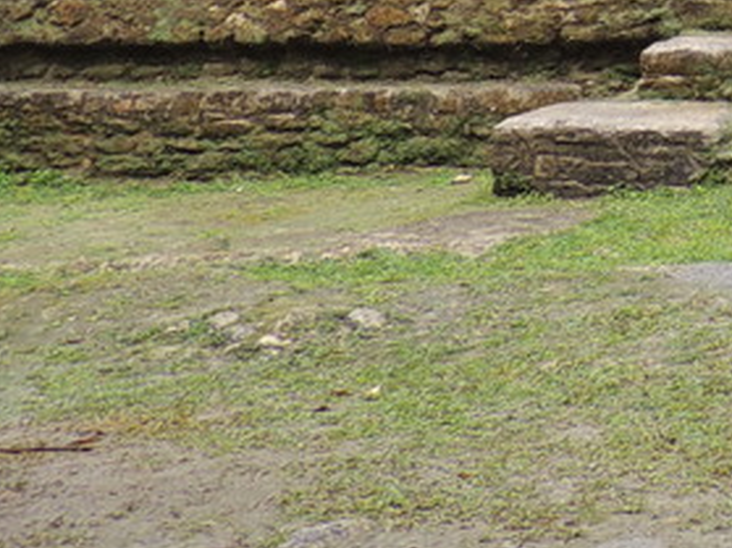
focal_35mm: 110
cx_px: 1490
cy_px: -475
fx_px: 2325
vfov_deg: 12.2
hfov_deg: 14.6
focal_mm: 4.3
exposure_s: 1/250
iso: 100
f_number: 3
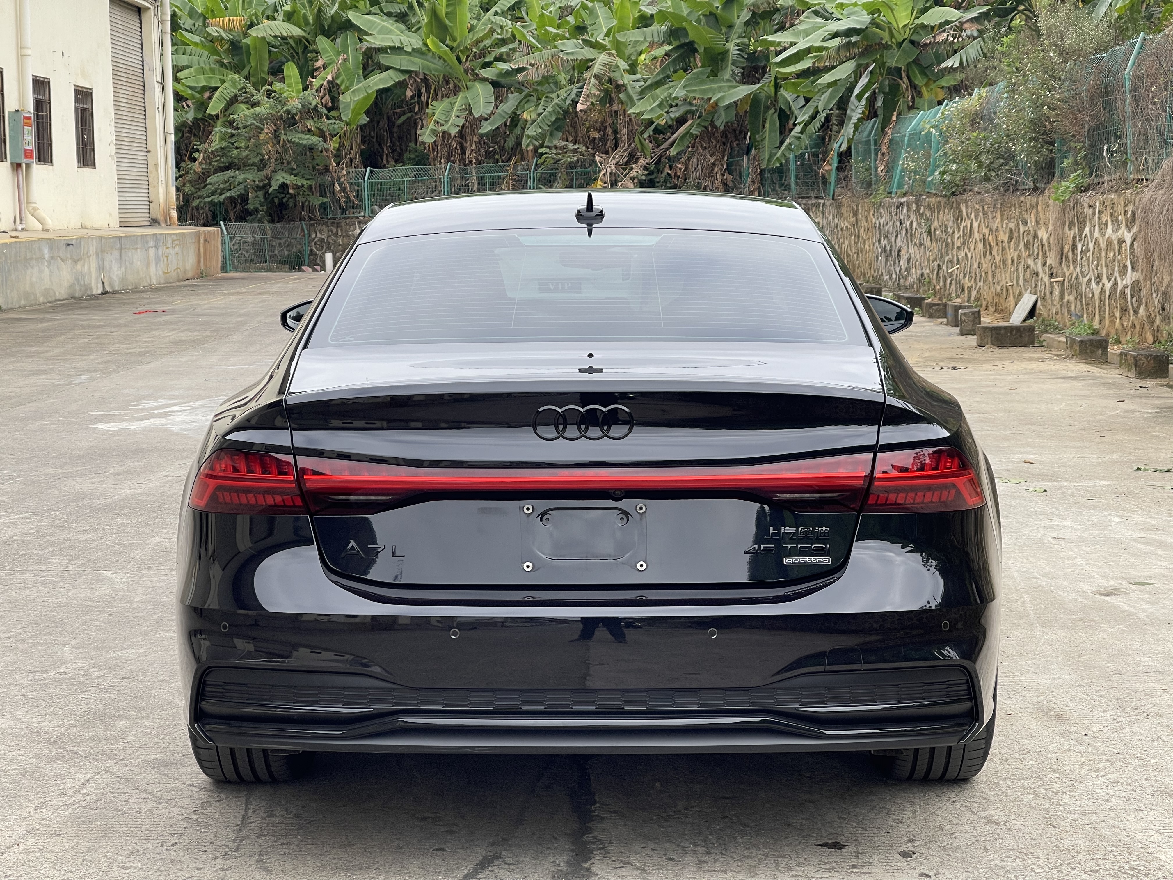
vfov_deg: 22.9
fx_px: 2169
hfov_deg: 30.3
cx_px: 586
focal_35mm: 64
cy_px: 440
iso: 20
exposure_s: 1/318
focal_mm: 7.5
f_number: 2.2
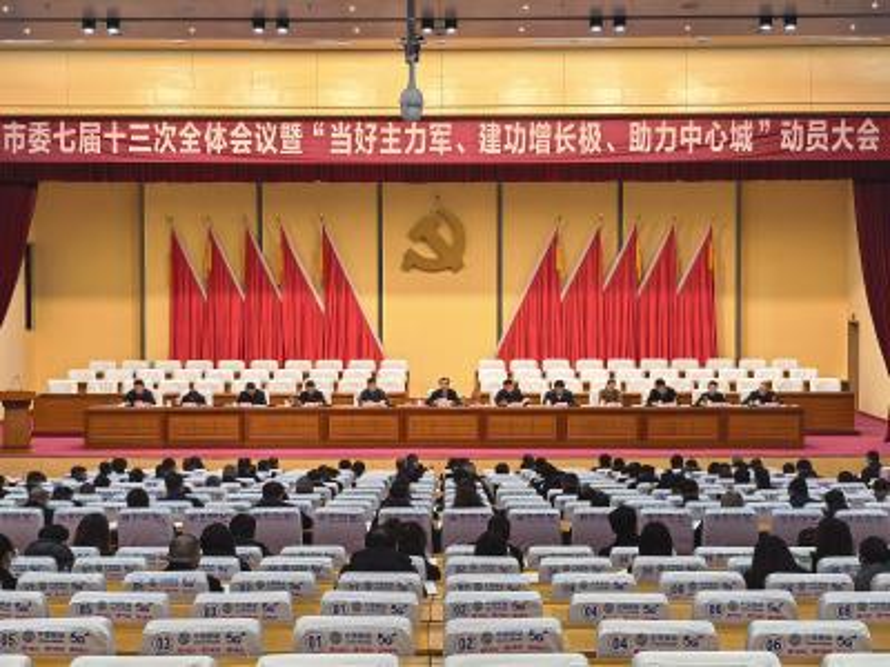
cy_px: 334
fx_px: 1594
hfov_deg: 31.2
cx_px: 445
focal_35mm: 62
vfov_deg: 23.7
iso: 100
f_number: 1.6
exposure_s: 1/100
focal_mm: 8.5
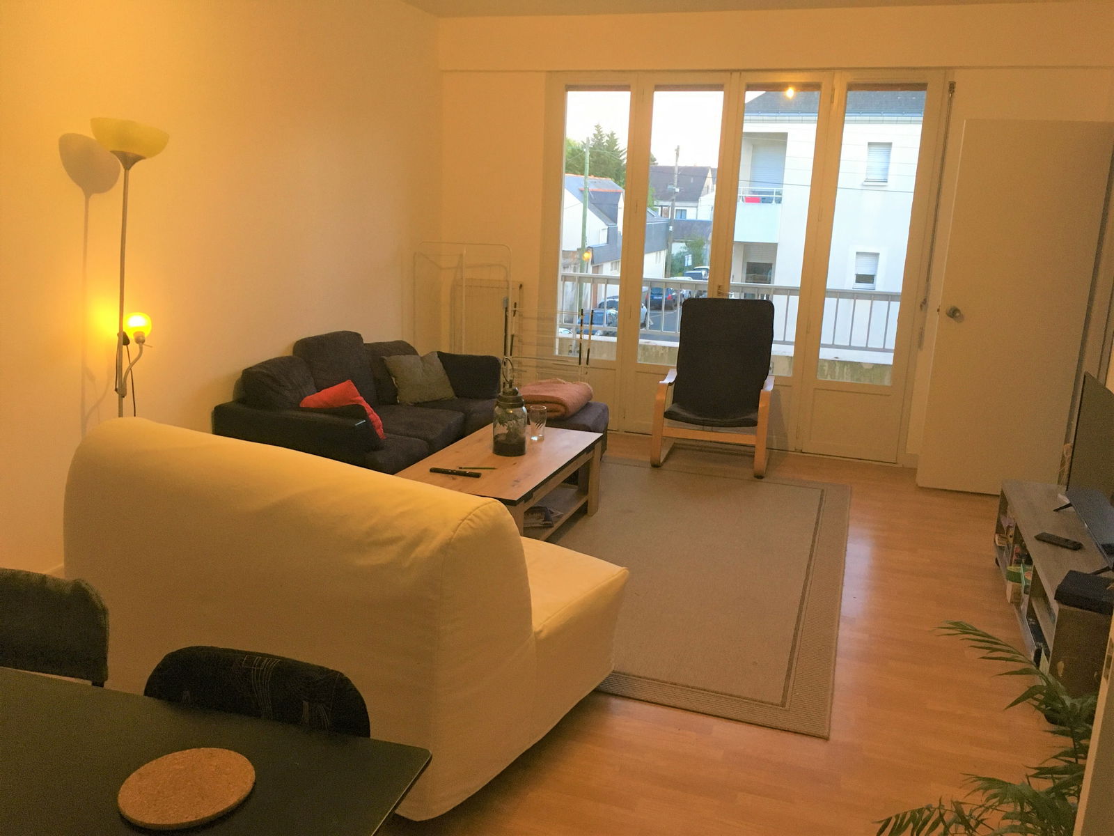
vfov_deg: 48.2
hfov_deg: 61.7
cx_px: 557
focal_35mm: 29
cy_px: 418
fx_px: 933
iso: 200
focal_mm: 4.15
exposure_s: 1/33
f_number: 2.2
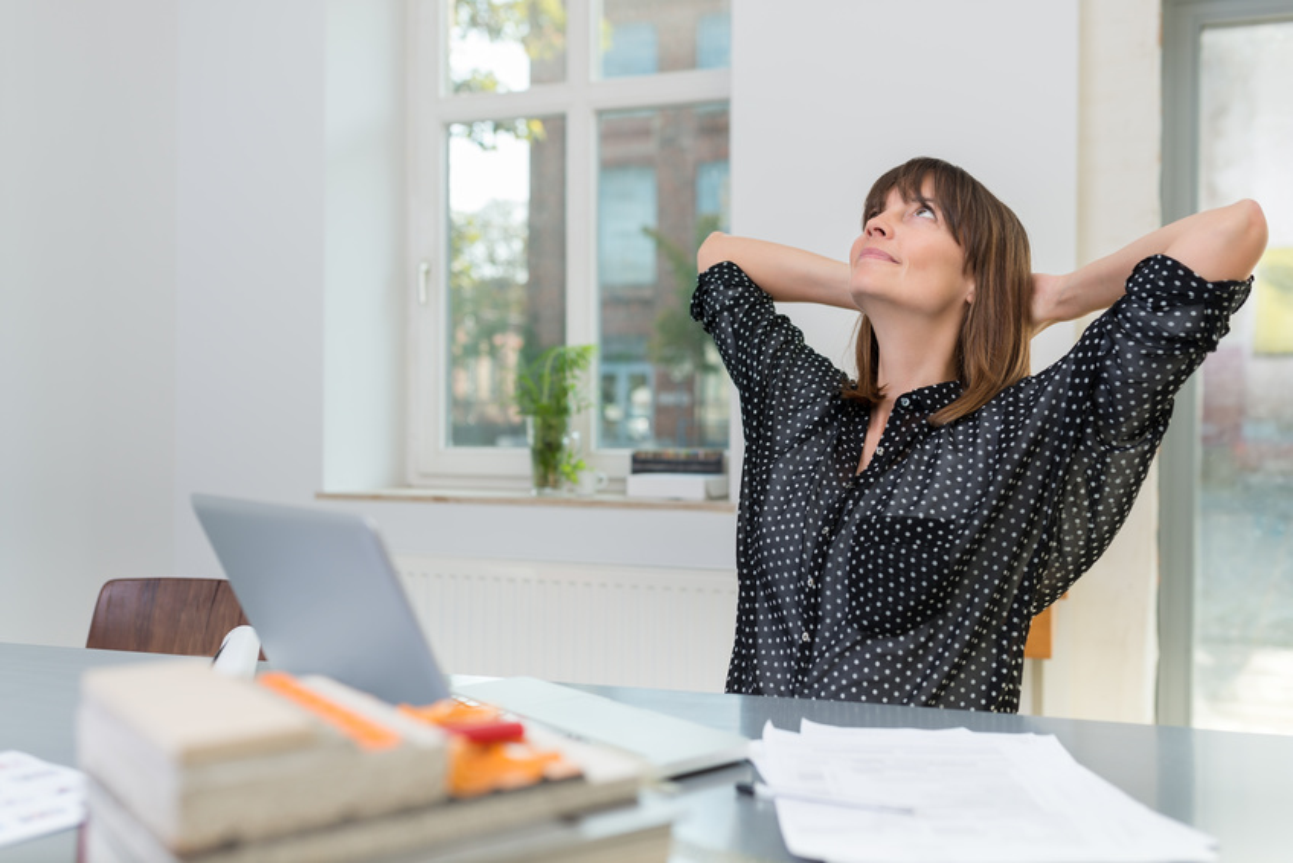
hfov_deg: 54.4
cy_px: 432
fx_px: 1257
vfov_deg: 37.9
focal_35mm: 35
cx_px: 646
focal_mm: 35
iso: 100
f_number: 2.8
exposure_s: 1/320
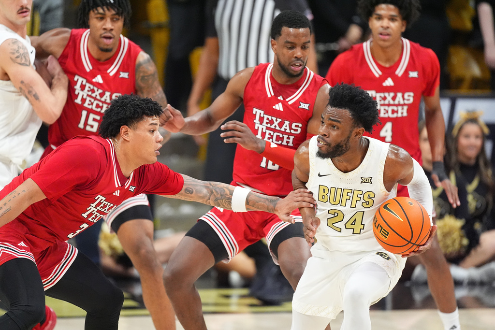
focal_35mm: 600
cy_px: 165
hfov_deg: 3.4
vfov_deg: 2.3
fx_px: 8251
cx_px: 248
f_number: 4
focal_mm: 600
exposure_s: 1/1000
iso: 8000
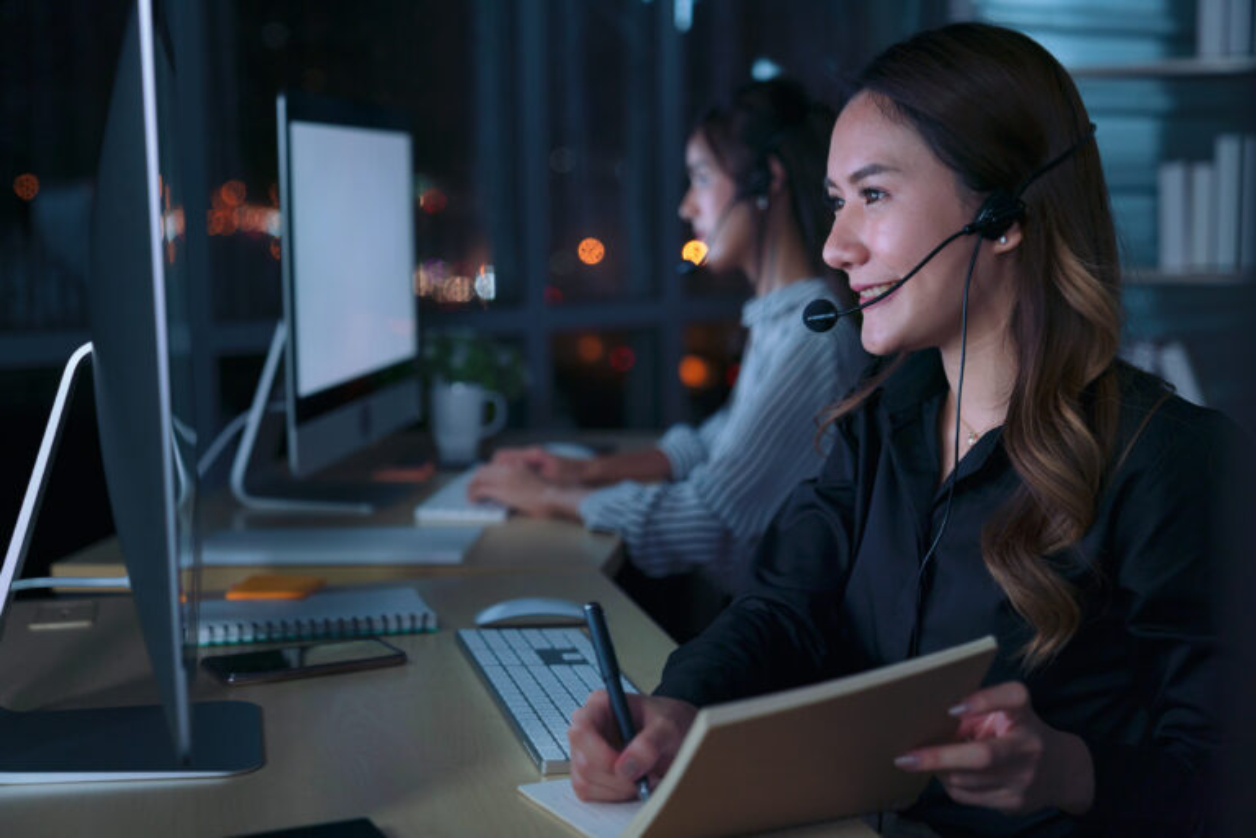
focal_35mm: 56
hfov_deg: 35.6
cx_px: 628
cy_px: 419
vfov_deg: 24.2
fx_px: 1954
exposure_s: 1/160
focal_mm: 56
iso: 320
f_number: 2.8
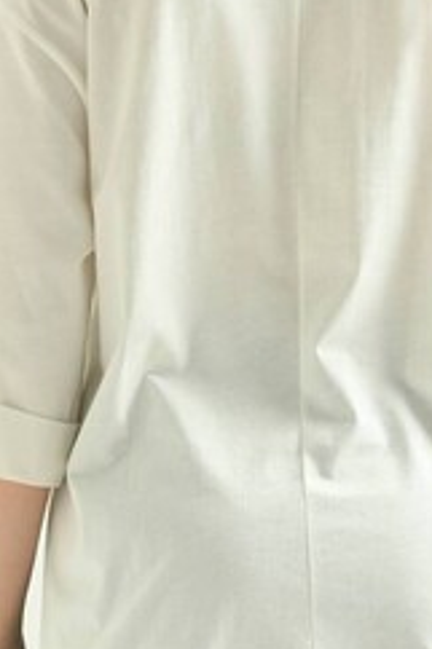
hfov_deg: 6.3
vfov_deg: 9.5
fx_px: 3911
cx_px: 368
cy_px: 209
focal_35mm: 217
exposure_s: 1/160
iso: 125
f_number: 5.6
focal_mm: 70
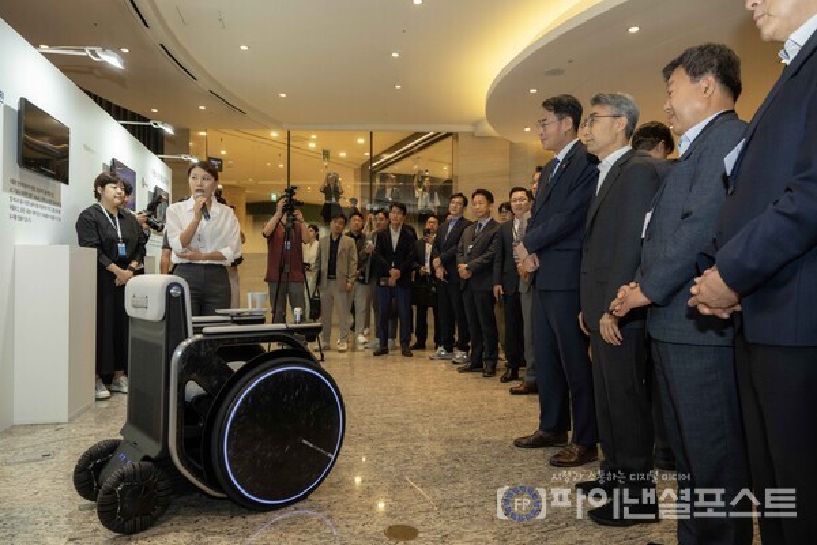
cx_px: 408
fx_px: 545
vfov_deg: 53.1
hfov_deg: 73.7
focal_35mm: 24
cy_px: 272
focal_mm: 24
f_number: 6.3
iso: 1600
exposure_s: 1/80
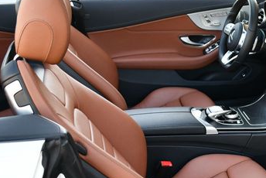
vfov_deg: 20.1
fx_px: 495
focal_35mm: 67
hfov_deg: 29.3
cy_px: 142
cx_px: 215
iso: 450
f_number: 3.5
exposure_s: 1/250
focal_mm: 18
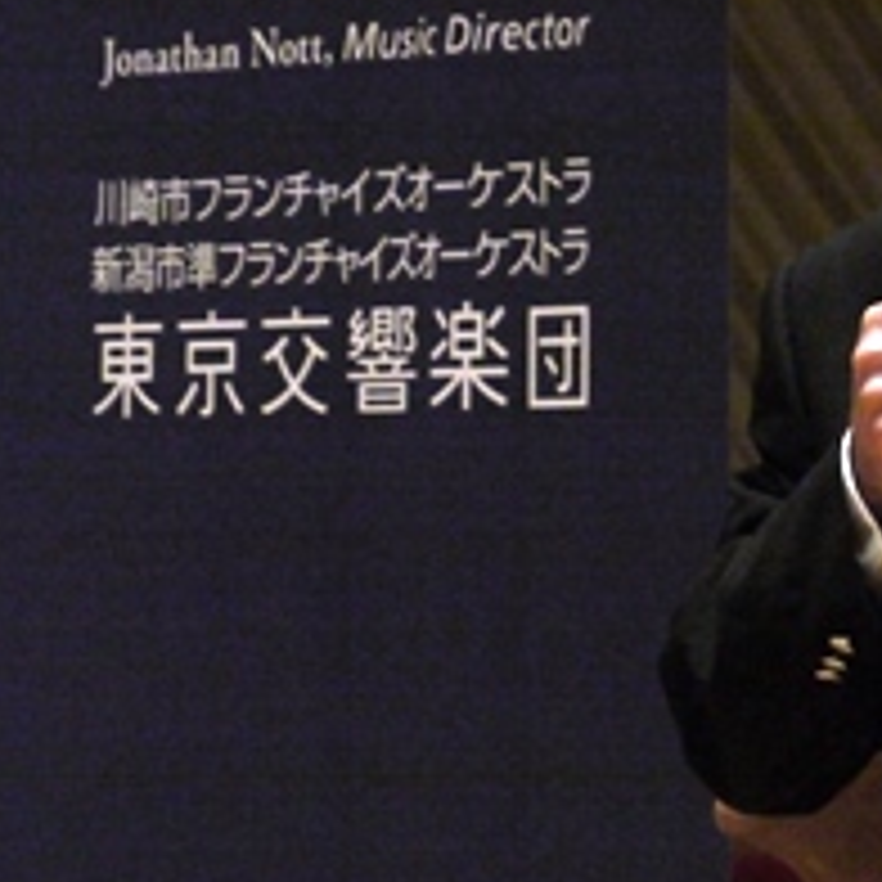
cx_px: 981
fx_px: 7495
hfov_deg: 6.7
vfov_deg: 6.7
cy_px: 292
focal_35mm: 260
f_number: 5.5
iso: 1600
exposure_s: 1/250
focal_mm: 48
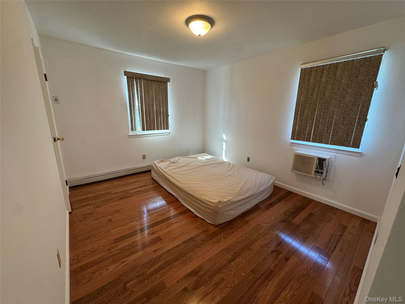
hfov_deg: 102.1
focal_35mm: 14
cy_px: 152
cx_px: 202
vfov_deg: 85.7
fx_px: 164
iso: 160
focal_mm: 2.22
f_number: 2.2
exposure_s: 1/120
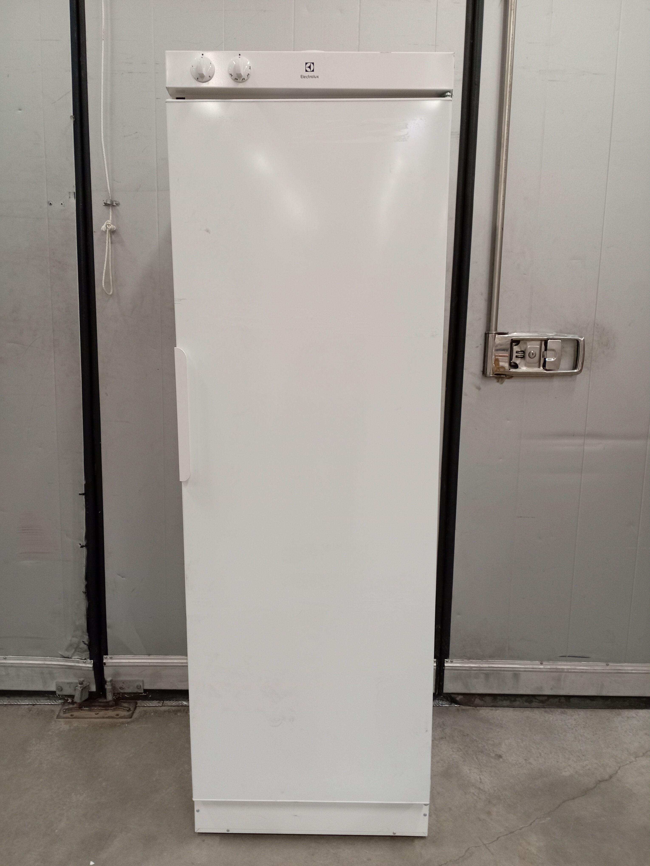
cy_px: 433
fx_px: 676
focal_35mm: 27
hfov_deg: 51.4
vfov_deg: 65.3
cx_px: 325
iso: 840
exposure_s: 1/25
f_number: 1.8
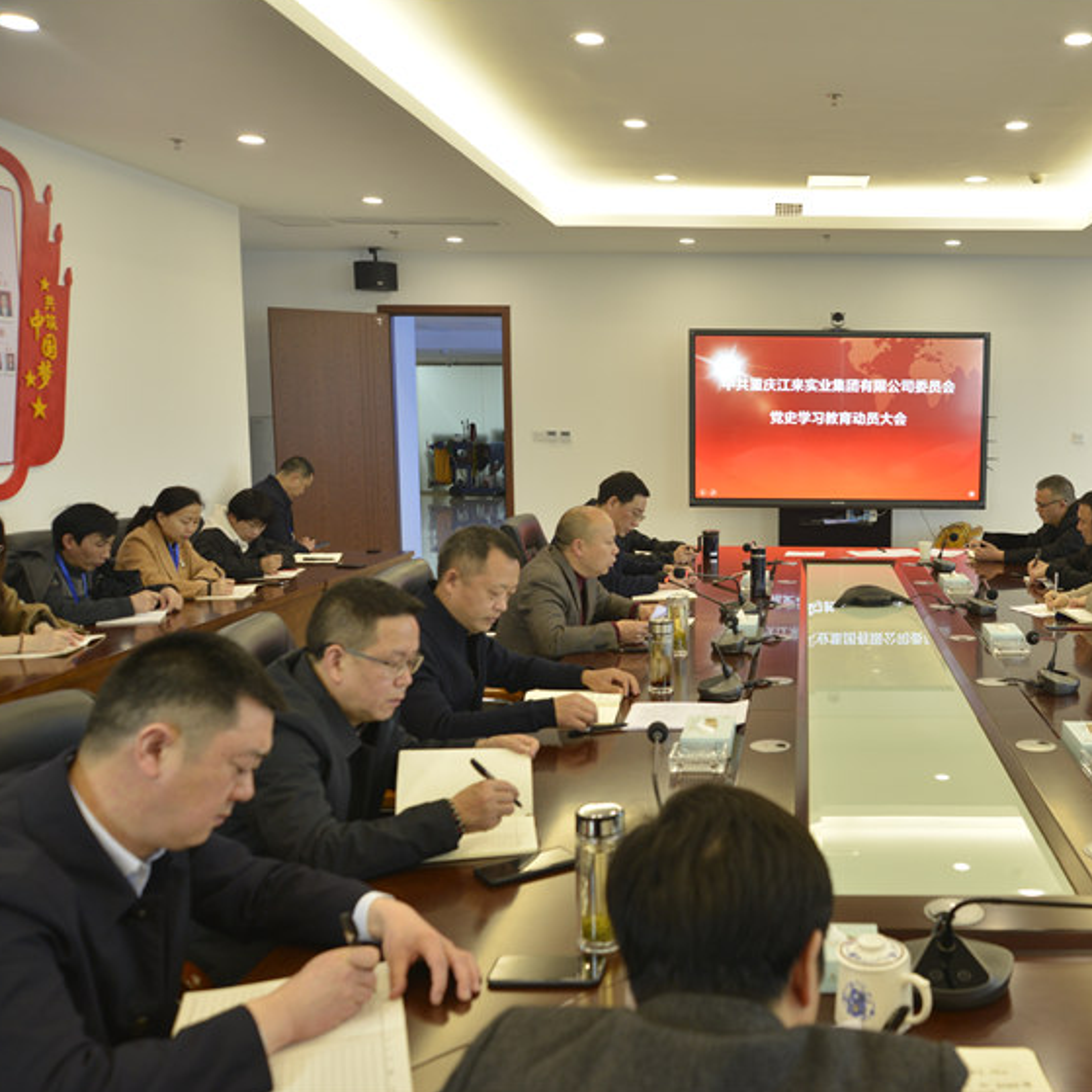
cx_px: 801
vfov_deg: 52.5
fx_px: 1106
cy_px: 542
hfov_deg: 50.6
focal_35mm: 31
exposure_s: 1/60
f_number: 4
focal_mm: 24
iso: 500
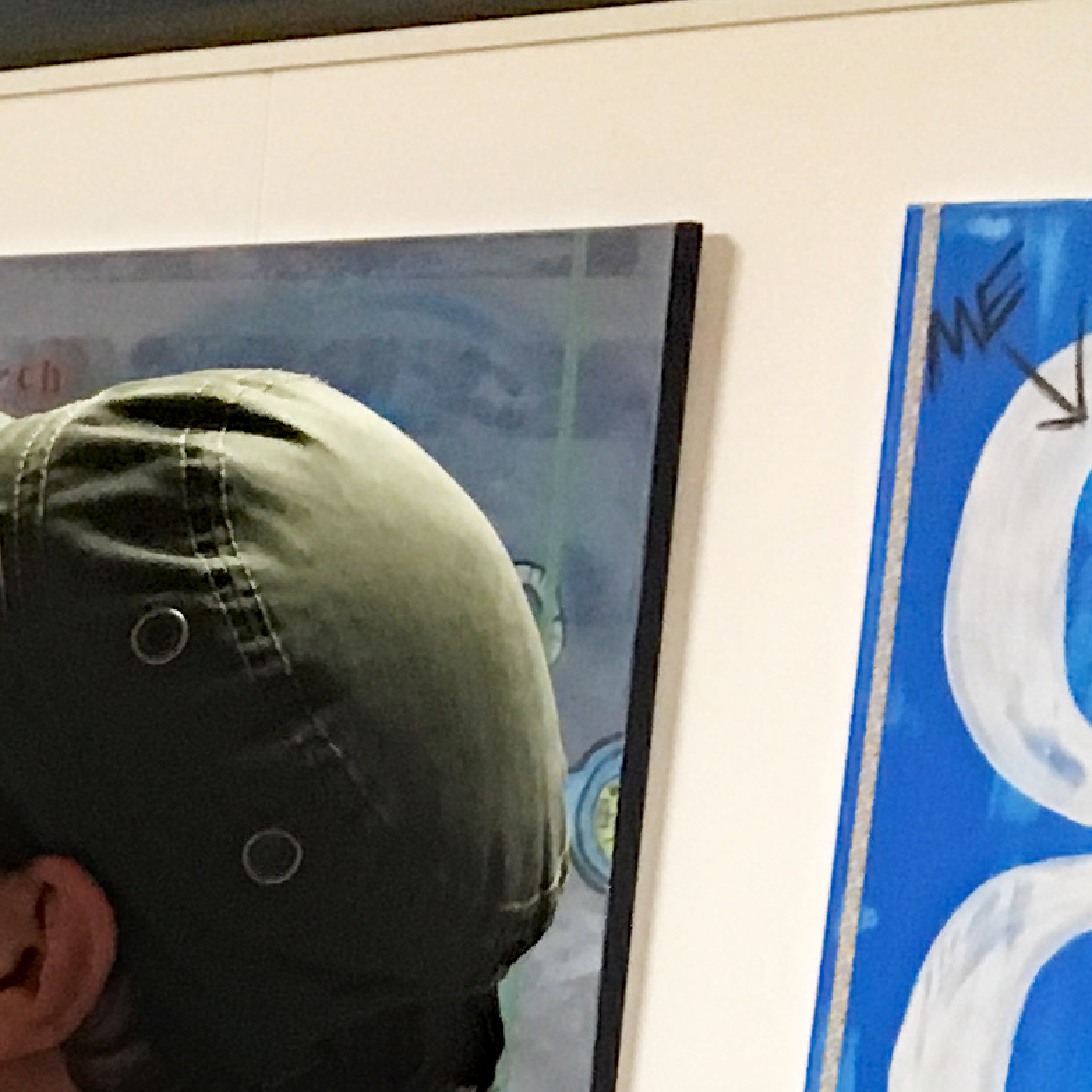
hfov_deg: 11.4
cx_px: -1343
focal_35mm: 132
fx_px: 4711
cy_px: 1766
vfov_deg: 12.4
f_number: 2.2
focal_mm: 4.15
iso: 160
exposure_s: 1/33
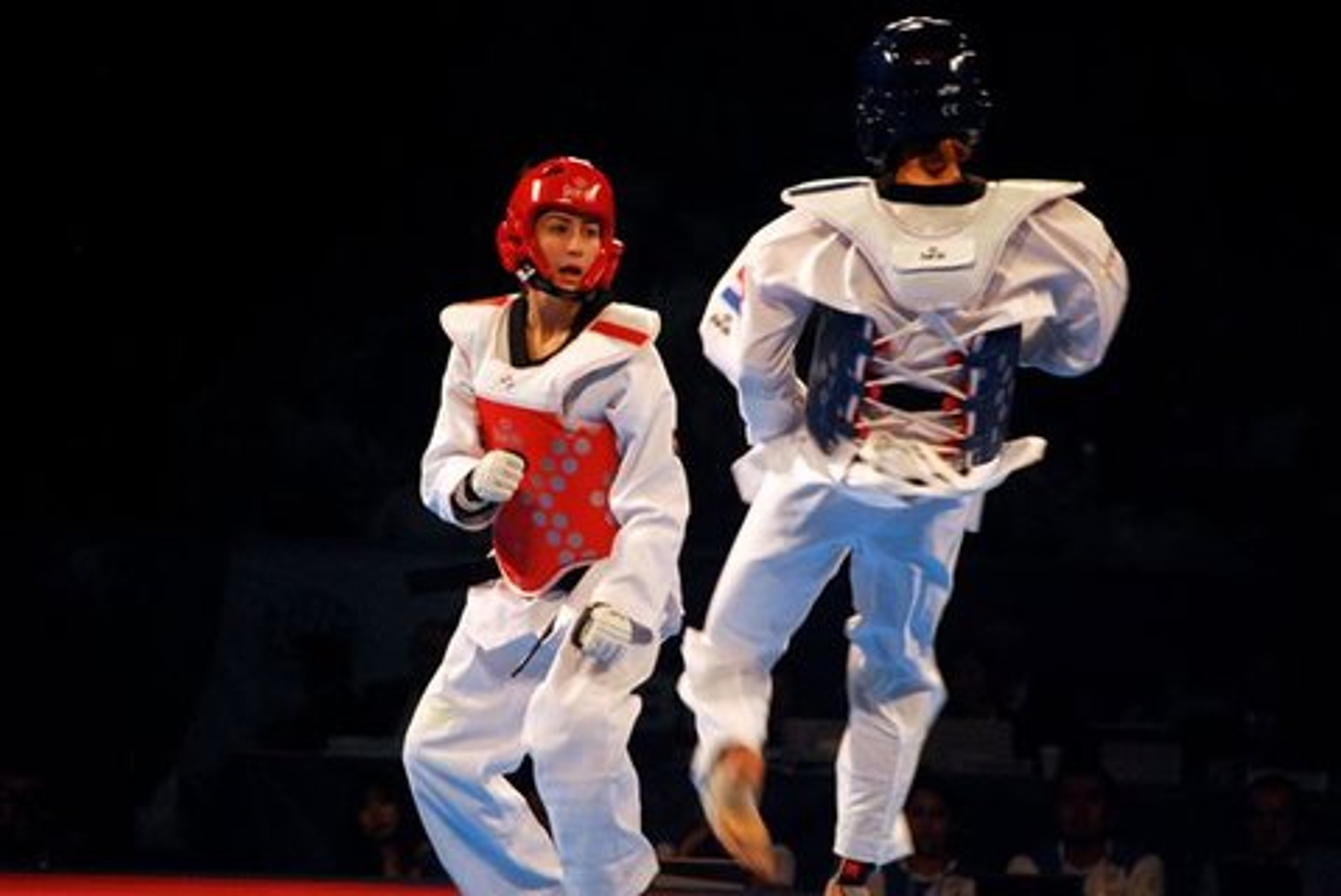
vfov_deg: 5.2
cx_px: 670
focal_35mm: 262
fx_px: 9784
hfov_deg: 7.8
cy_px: 448
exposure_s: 1/200
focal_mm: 175
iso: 1600
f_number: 5.6
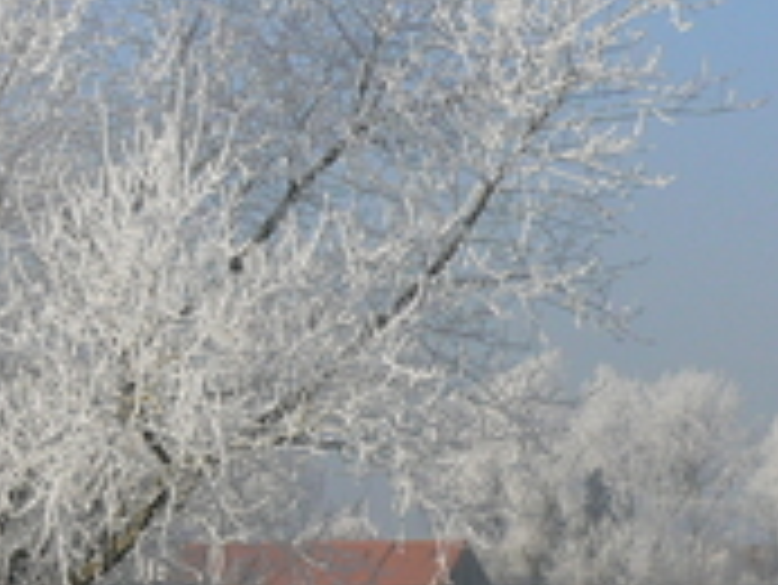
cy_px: 212
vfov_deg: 6.6
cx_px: 693
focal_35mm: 225
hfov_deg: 8.8
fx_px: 5060
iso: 80
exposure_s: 1/500
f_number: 7.1
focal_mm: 10.9
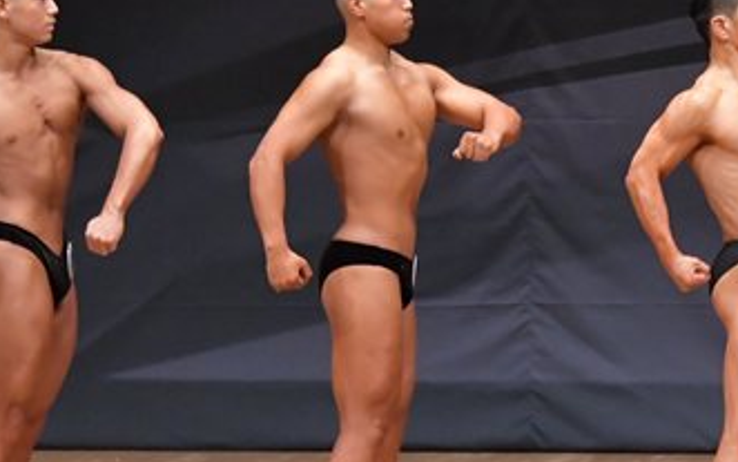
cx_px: 605
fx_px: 8791
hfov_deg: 4.8
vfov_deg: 3.0
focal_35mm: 437
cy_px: 344
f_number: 5.6
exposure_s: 1/400
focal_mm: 122
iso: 6400
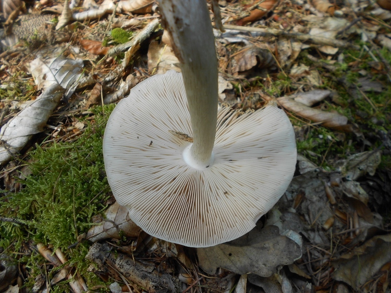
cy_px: 146
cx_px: 196
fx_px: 294
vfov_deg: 53.1
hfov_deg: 67.3
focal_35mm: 26
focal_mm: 4.6
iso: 80
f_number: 3.2
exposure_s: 1/100
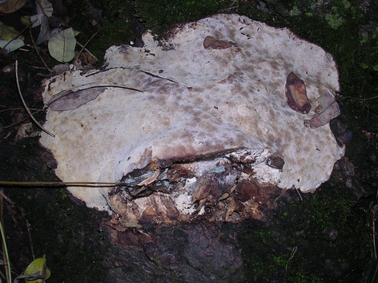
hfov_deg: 49.0
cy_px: 142
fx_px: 415
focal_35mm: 38
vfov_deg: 37.7
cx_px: 189
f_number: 5.6
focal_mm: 5.8
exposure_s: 1/60.1
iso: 100
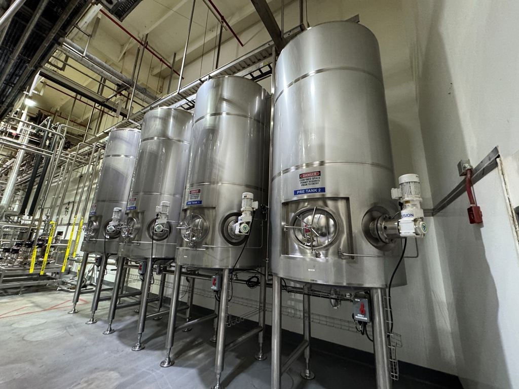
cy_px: 194
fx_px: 210
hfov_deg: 102.1
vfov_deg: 85.7
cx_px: 260
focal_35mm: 14
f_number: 2.2
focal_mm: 2.22
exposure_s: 1/60
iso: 640
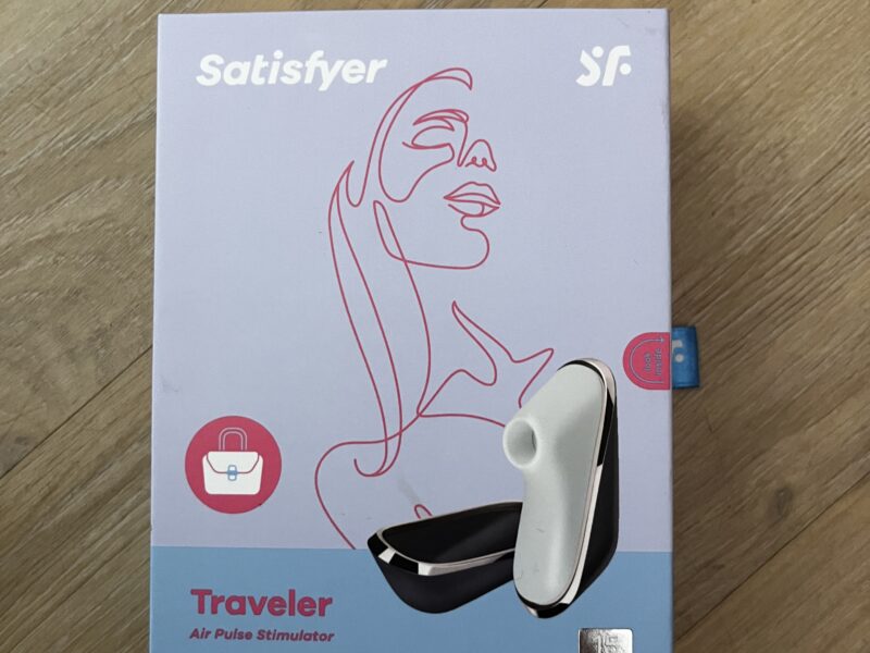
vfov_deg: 53.1
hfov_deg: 67.3
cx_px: 435
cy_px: 326
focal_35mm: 26
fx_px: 653
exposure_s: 1/60
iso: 320
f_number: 1.6
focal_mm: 5.1
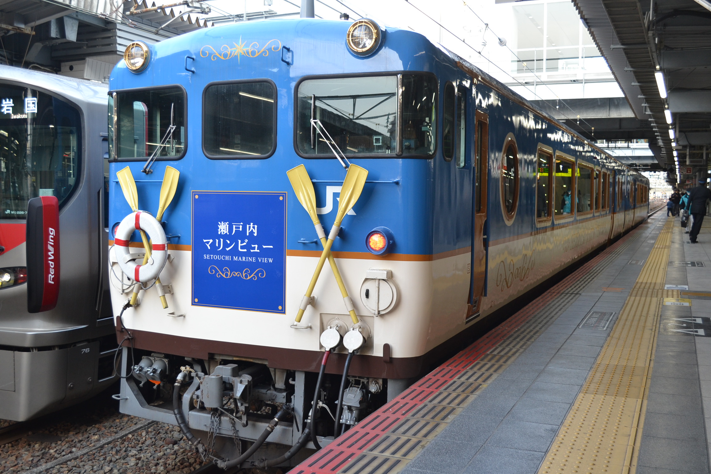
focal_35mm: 36
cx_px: 356
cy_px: 237
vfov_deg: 36.9
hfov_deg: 53.1
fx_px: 711
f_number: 4.5
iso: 400
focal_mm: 24
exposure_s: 1/80
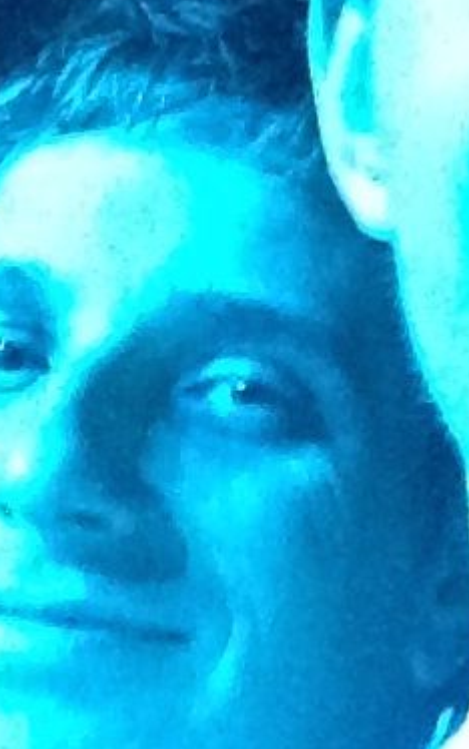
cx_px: 677
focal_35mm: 127
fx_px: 2595
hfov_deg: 10.0
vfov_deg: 16.4
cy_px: 256
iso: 1000
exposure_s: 1/15
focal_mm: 2.18
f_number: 2.4
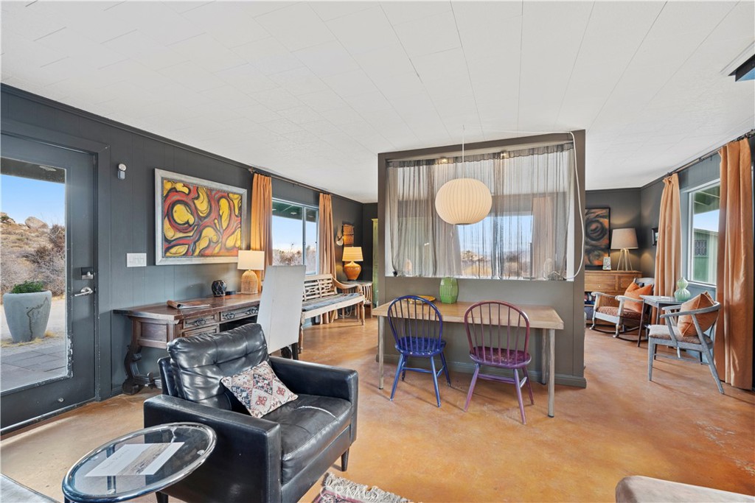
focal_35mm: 16
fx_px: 336
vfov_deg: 73.8
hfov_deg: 96.7
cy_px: 252
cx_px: 378
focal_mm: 16
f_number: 9
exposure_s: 1/3
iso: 400
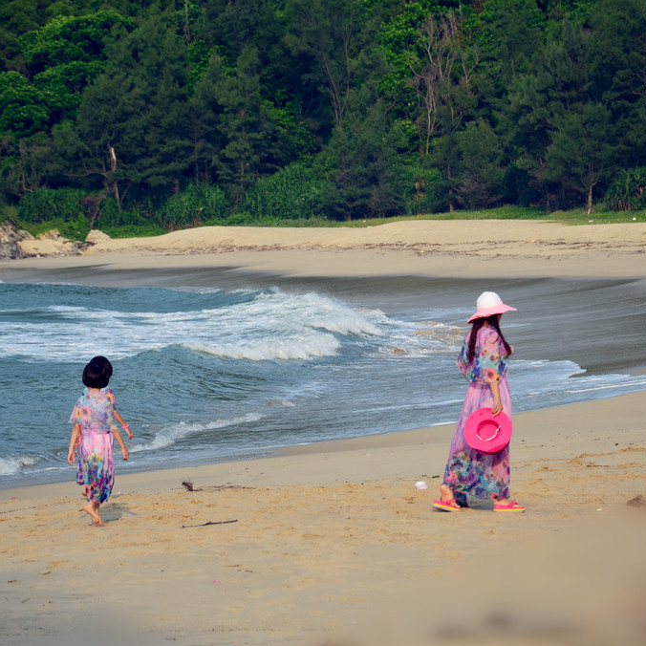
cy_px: 323
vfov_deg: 8.6
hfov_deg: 8.6
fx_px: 4279
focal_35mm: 203
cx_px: 382
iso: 100
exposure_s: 1/320
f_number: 5.6
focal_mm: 105
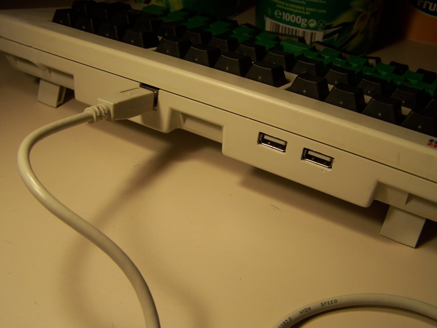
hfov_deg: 49.0
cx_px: 218
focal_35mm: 38
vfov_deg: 37.7
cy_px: 164
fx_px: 480
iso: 80
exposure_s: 1/90
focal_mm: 6.3
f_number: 2.8
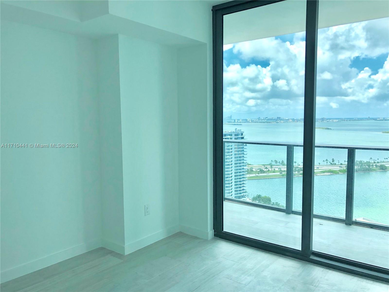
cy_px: 146
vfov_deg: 49.7
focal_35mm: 28
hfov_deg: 63.4
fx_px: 315
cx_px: 194
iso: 20
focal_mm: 4
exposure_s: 1/771
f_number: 1.8
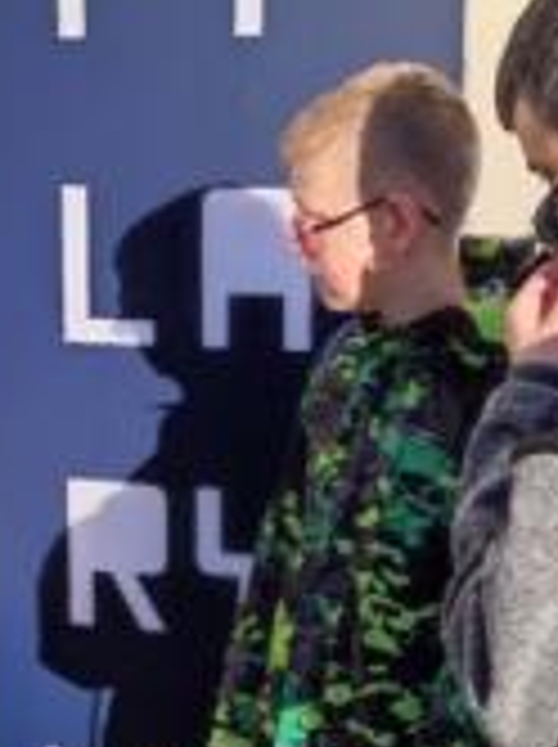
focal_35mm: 46
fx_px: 991
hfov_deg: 31.2
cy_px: 382
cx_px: 191
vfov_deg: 41.3
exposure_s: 1/297
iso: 50
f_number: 1.79
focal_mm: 4.74
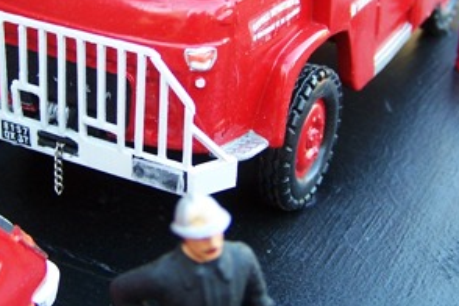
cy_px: 48
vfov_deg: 15.7
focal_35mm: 86
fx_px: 1096
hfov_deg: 23.6
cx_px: 192
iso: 100
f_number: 2.8
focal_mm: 6.3
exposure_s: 1/30
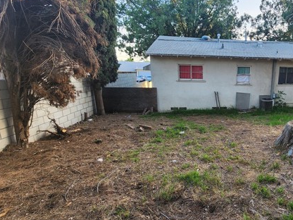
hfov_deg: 75.6
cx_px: 221
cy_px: 115
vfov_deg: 65.9
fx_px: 169
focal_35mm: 20
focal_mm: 2.2
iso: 80
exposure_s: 1/120
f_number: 2.2
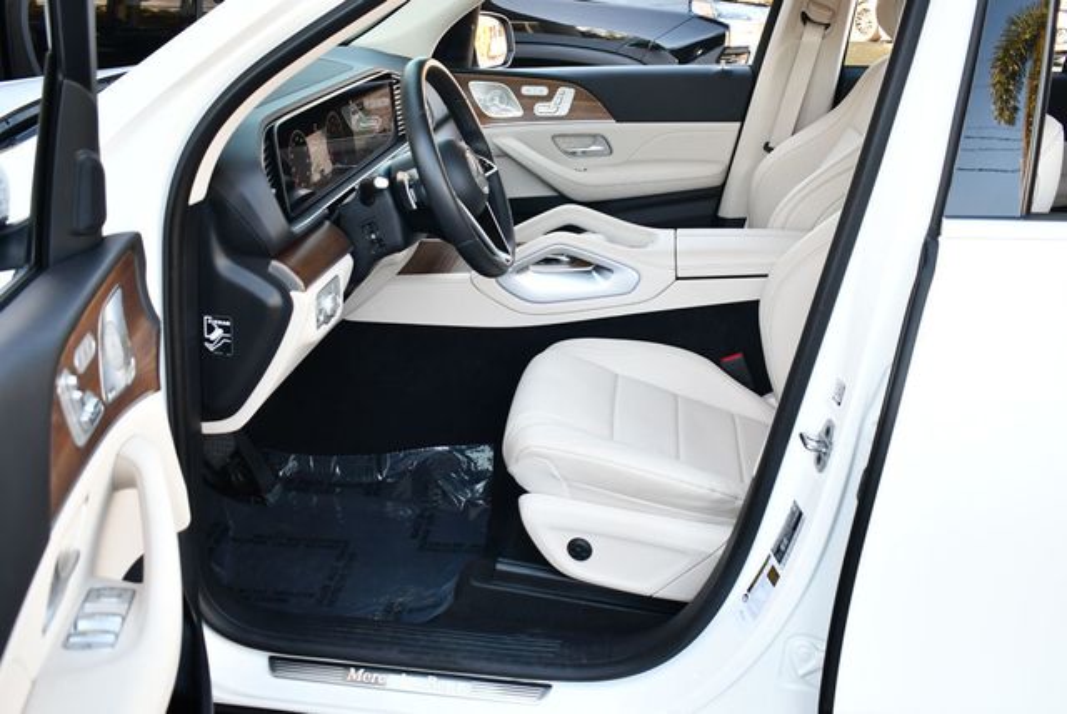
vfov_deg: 36.9
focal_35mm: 36
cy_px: 357
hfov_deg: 53.1
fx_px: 1068
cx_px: 534
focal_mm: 18
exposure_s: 1/250
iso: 560
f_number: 3.5
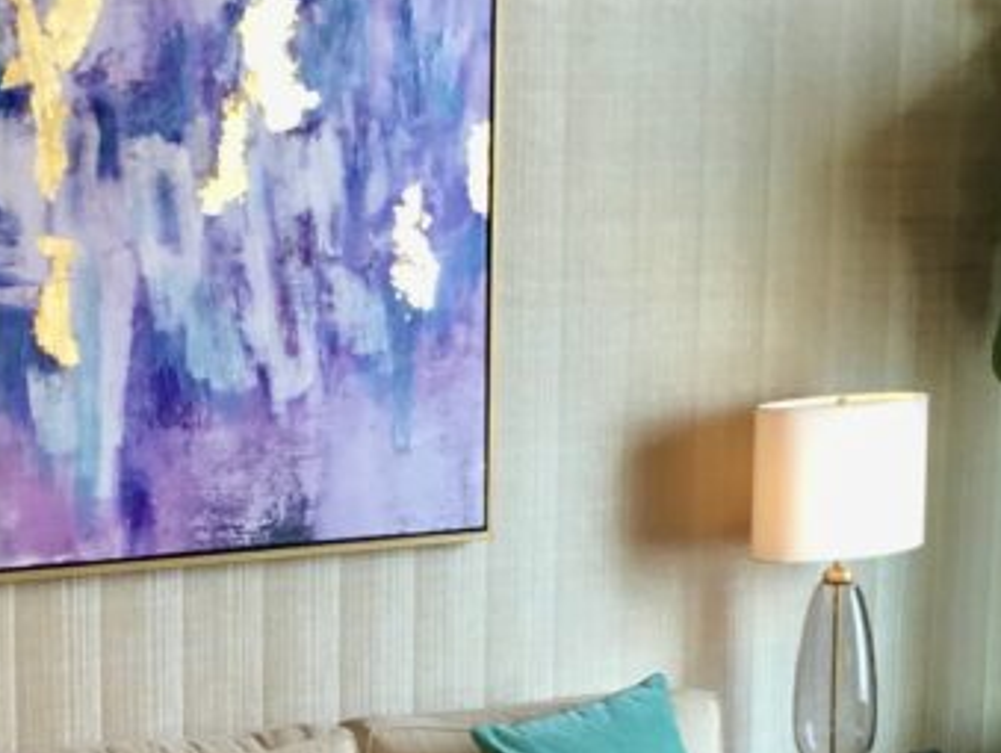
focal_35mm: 100
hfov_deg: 19.5
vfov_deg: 14.5
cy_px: 800
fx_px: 2895
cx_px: 254
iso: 50
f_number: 2.2
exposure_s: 1/33
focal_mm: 4.15
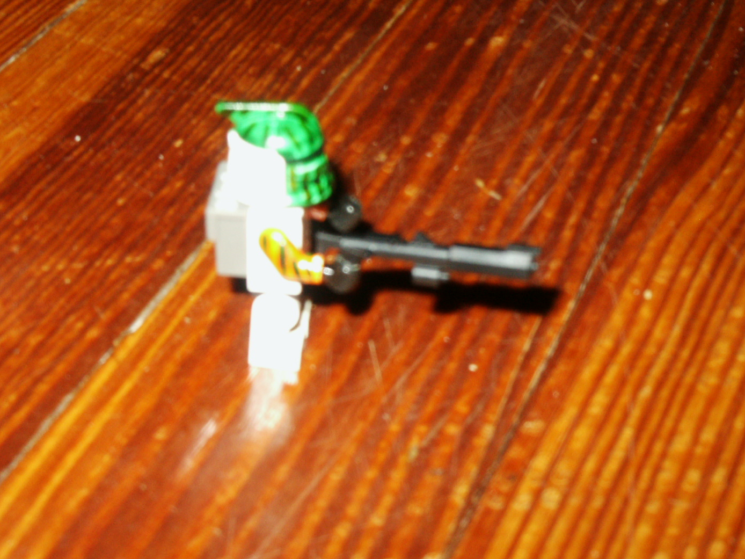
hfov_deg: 28.5
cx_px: 342
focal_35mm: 68
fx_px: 1463
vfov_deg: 21.6
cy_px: 285
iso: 200
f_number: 8
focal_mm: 12.35
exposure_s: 1/60
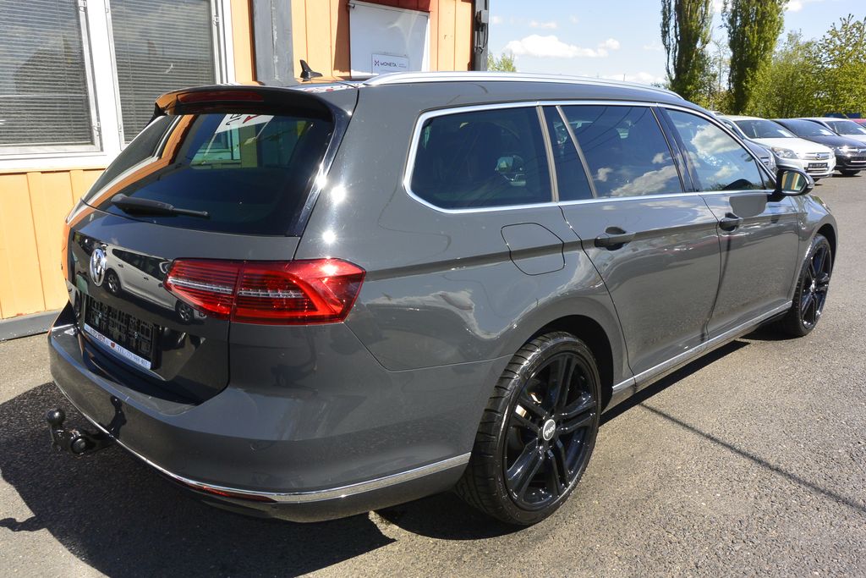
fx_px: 650
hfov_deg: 67.4
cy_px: 289
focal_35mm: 27
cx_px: 433
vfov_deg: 47.9
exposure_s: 1/250
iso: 160
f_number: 7.1
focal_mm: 10
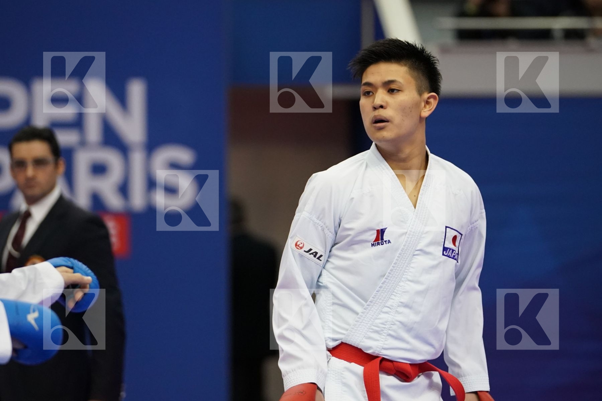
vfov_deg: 5.9
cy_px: 200
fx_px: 3913
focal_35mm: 234
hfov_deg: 8.8
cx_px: 301
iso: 3200
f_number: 2.8
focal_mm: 156
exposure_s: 1/1000
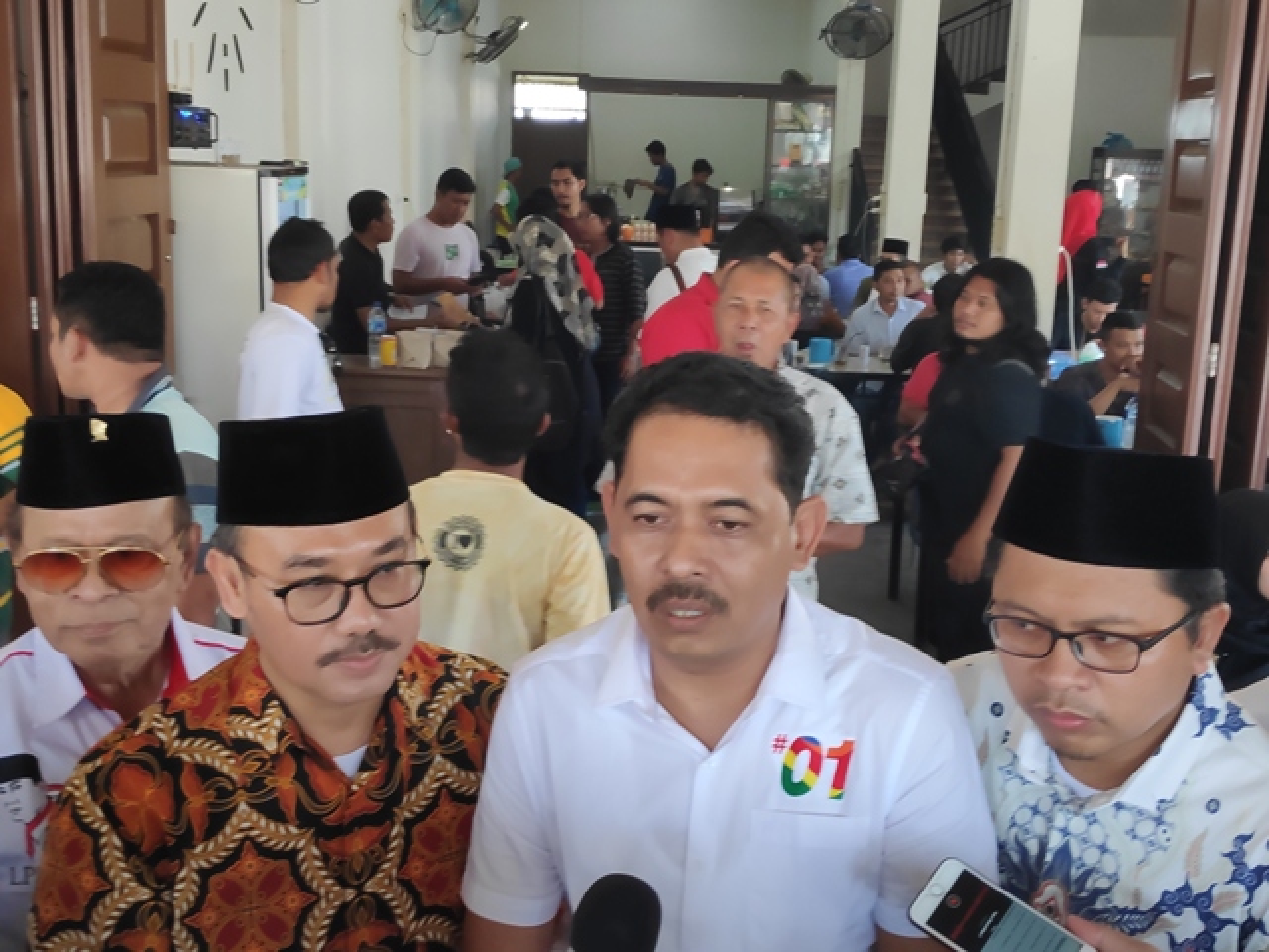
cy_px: 476
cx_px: 634
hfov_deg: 81.7
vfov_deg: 66.0
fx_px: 733
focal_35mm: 20
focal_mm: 3.94
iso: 343
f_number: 1.9
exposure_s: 1/100
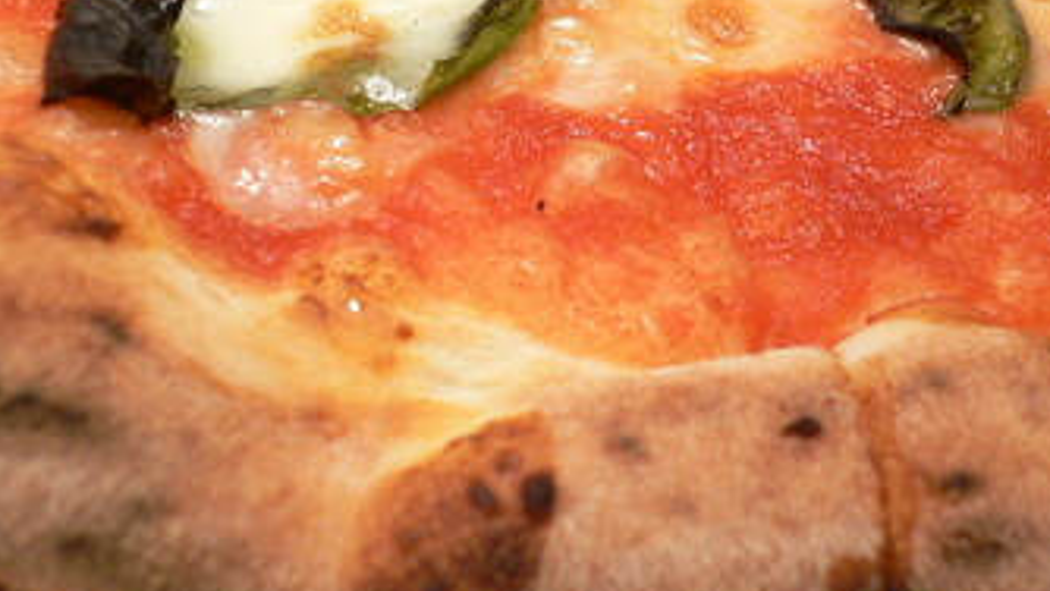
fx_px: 1587
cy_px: 71
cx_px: 575
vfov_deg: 20.7
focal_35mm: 57
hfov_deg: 36.6
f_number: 2.8
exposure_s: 1/20
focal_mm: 5.8
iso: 100
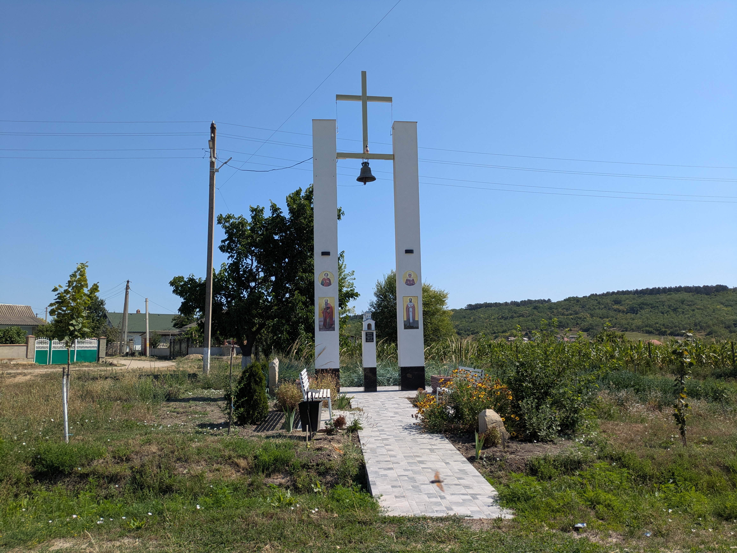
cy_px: 276
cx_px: 368
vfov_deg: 54.9
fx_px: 532
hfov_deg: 69.4
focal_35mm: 25
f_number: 1.89
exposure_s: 1/2294
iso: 49
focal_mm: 5.43
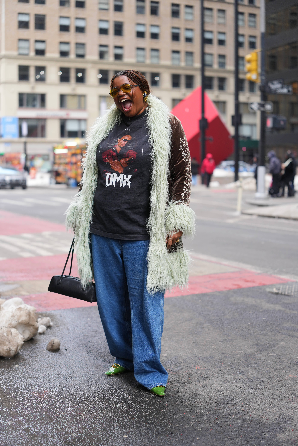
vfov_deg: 39.6
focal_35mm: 50
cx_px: 149
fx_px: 621
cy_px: 223
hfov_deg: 27.0
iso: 400
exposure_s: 1/1000
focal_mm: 50
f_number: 2
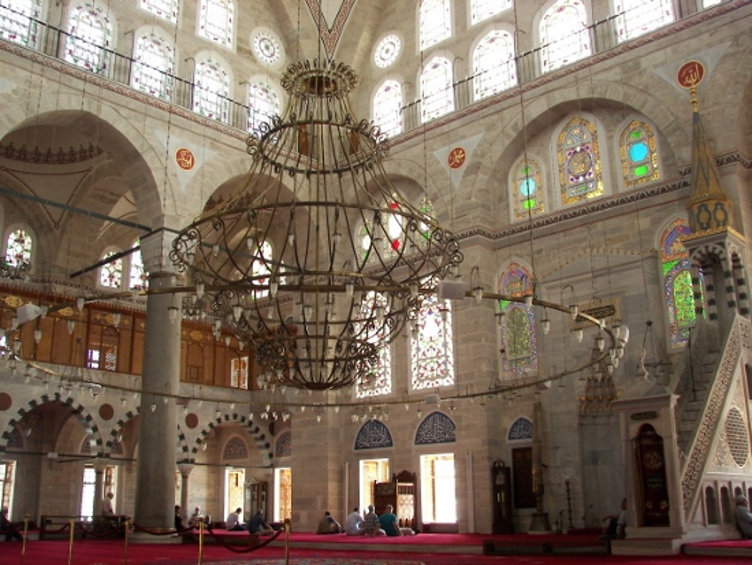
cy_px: 282
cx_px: 376
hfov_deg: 51.3
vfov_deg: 39.7
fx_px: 782
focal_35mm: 36
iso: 100
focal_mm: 6
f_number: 2.8
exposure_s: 1/30
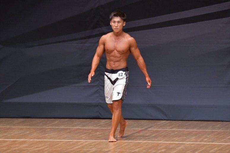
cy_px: 76
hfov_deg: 6.5
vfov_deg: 4.4
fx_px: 2012
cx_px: 115
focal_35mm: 315
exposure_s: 1/400
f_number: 5.6
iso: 6400
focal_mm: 210
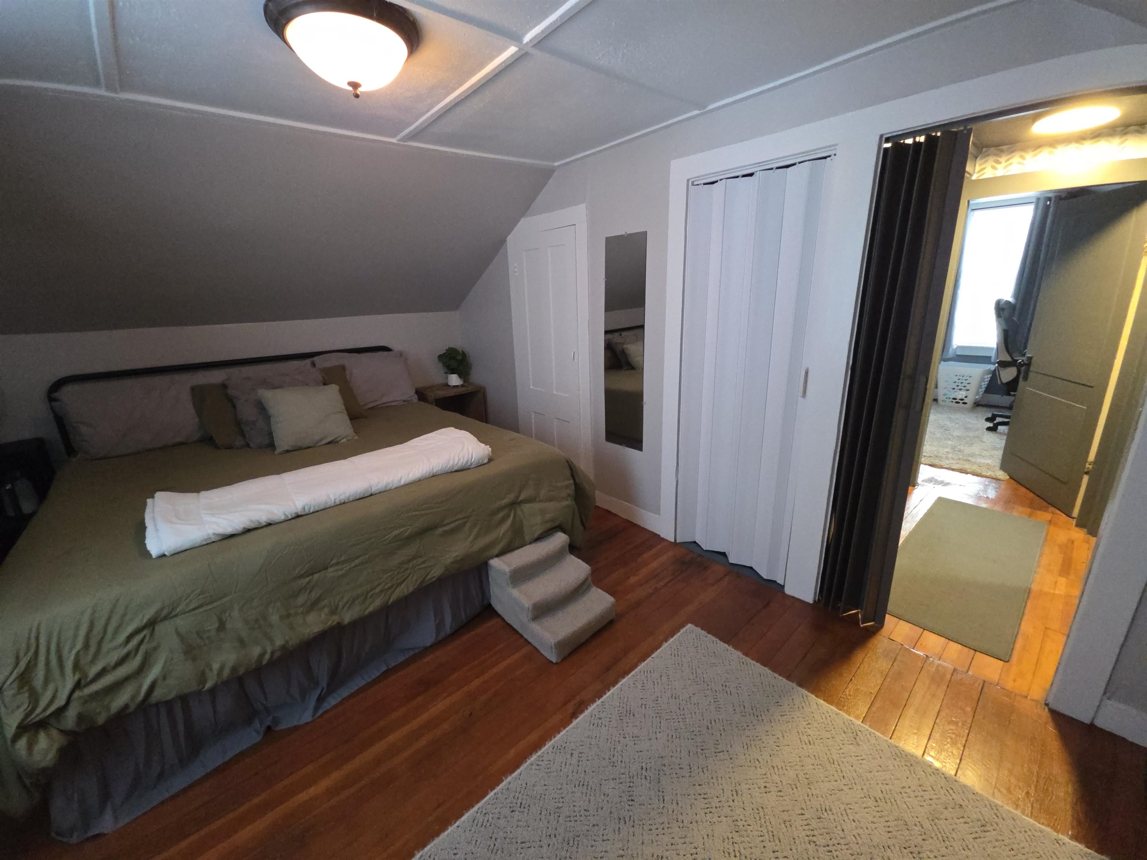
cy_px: 430
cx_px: 574
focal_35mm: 13
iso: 640
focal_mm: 2.2
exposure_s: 1/60
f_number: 1.9
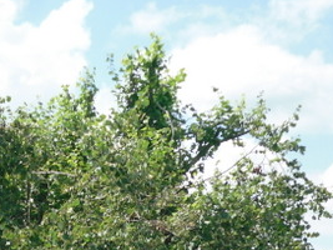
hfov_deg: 14.9
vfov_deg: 10.9
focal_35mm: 132
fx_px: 1269
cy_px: 332
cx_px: 70
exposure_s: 1/94
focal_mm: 7.88
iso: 80
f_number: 8.6
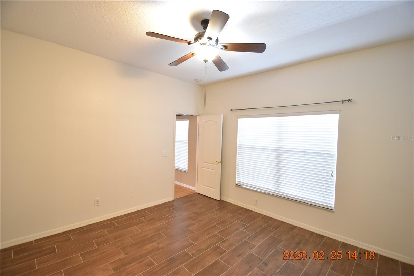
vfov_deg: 77.3
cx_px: 207
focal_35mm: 15
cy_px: 138
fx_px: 172
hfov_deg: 100.4
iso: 800
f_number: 3.5
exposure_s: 1/20
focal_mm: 10
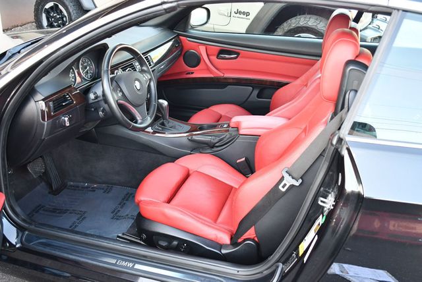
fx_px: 422
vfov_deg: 36.9
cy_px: 141
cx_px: 211
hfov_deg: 53.1
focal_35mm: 36
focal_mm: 18
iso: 800
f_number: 3.5
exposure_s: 1/125
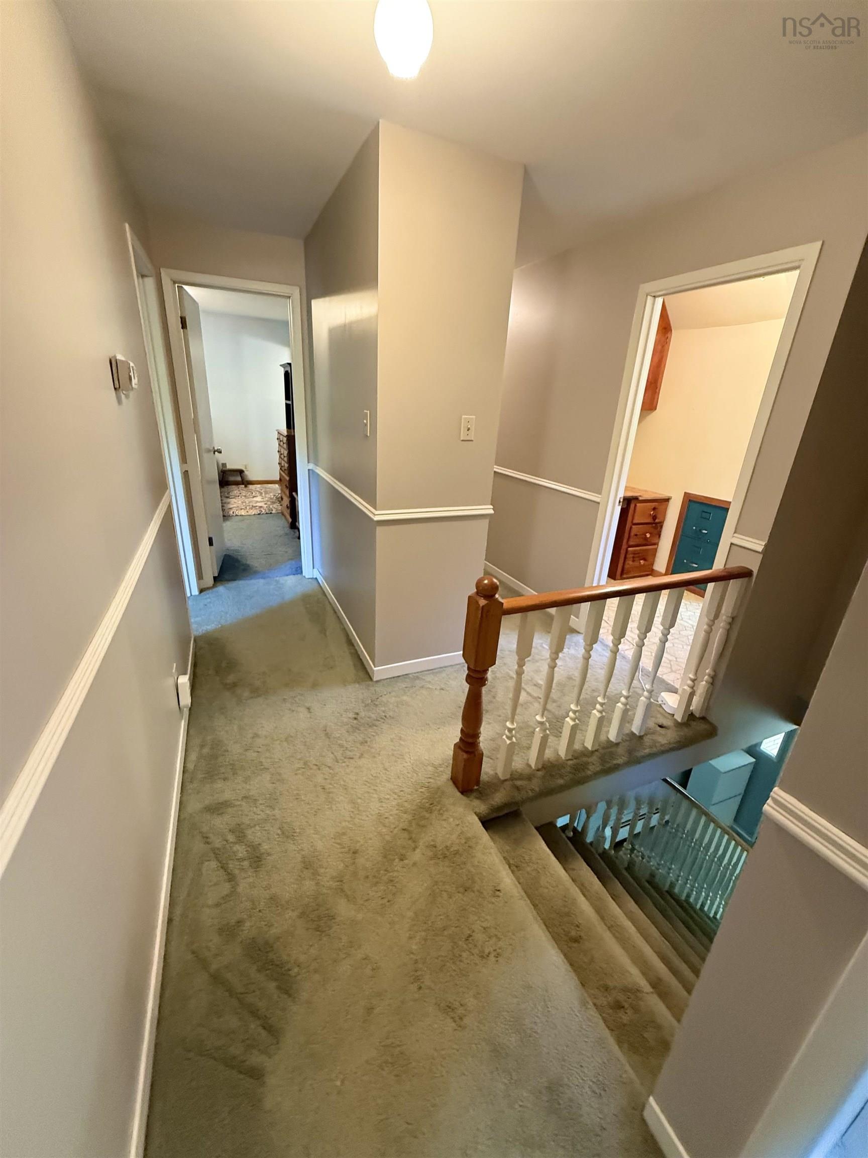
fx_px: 468
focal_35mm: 14
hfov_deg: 85.7
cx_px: 434
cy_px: 579
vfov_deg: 102.1
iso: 640
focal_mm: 2.22
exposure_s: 1/60
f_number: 2.2
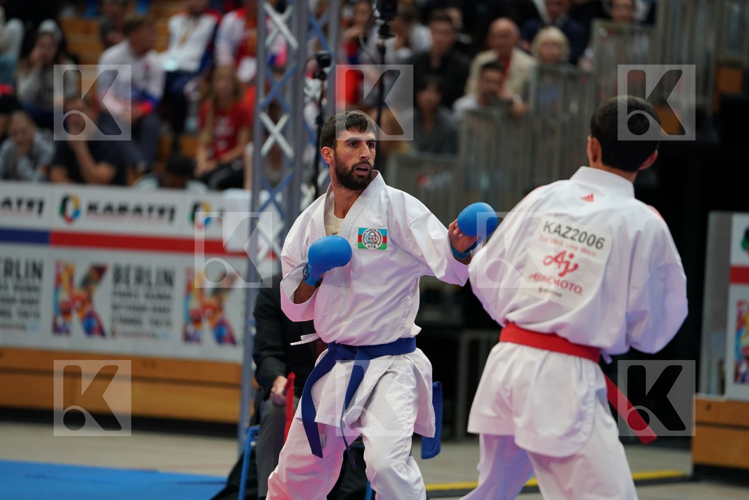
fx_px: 4161
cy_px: 250
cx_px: 374
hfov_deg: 10.3
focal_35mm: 200
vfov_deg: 6.9
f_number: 2.8
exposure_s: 1/1000
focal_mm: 200
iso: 1600
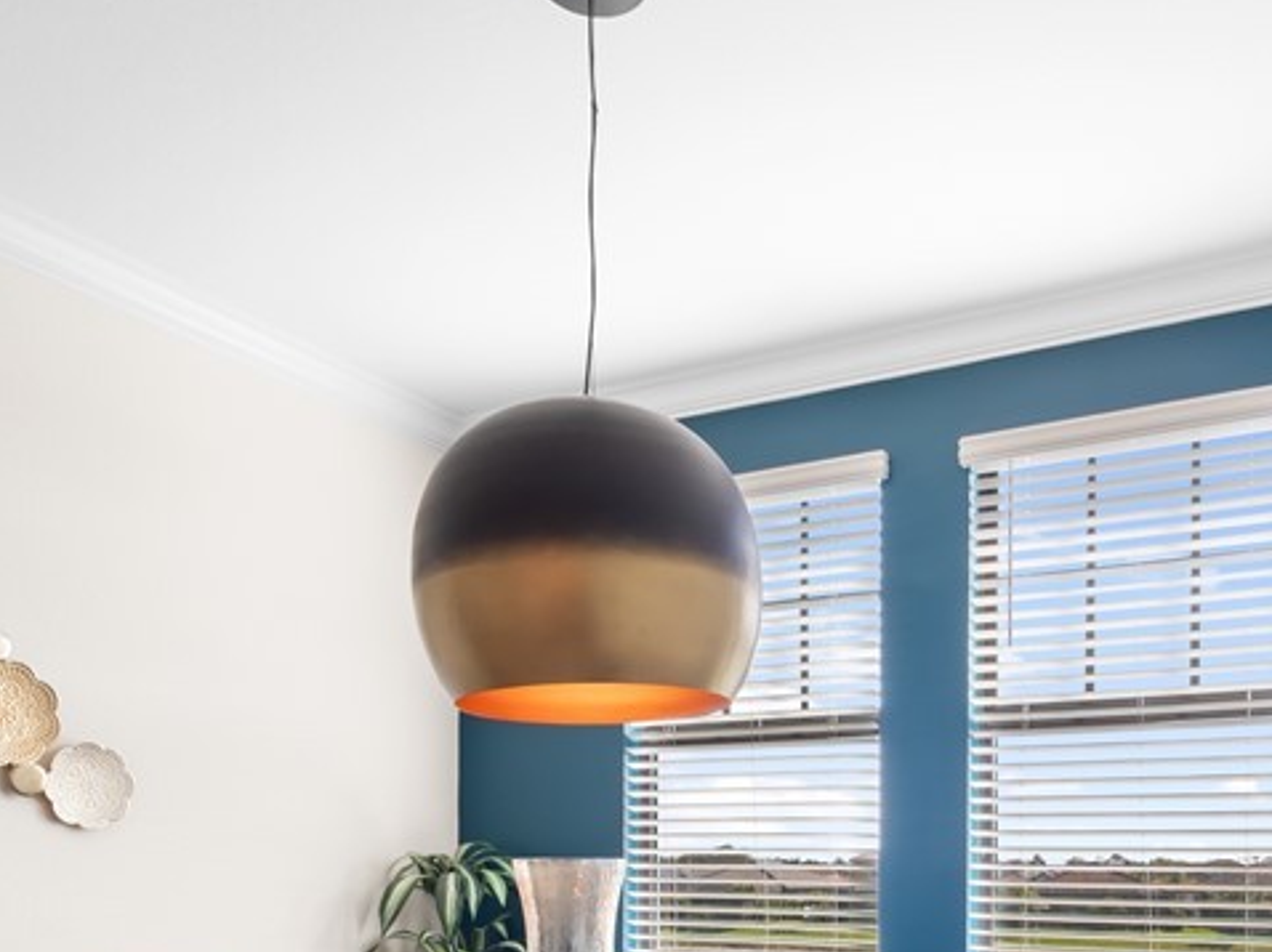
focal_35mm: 30
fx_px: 1102
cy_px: 896
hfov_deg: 58.6
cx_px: 849
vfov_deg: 42.0
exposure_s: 1/10
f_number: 7.1
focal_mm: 7
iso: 200
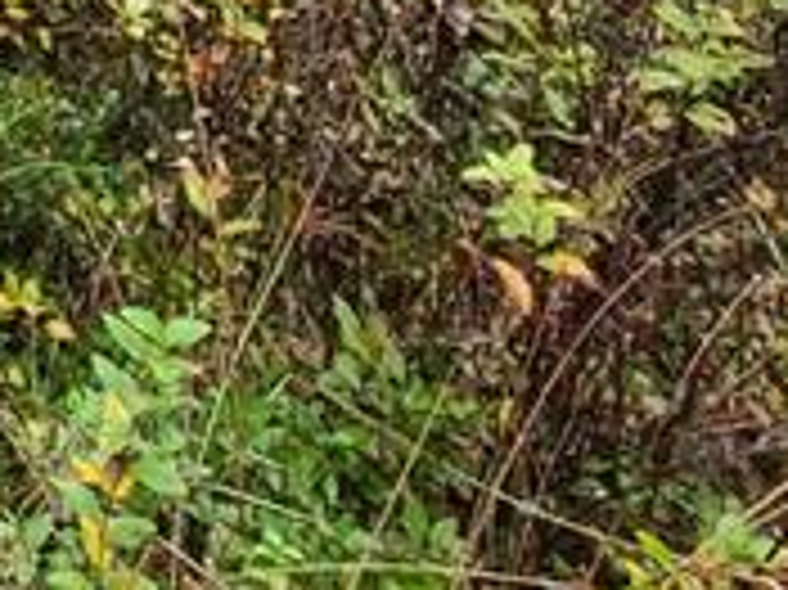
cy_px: -847
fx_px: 1729
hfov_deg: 18.9
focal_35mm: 76
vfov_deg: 13.6
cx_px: -671
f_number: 2.2
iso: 64
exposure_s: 1/100
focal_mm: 2.2
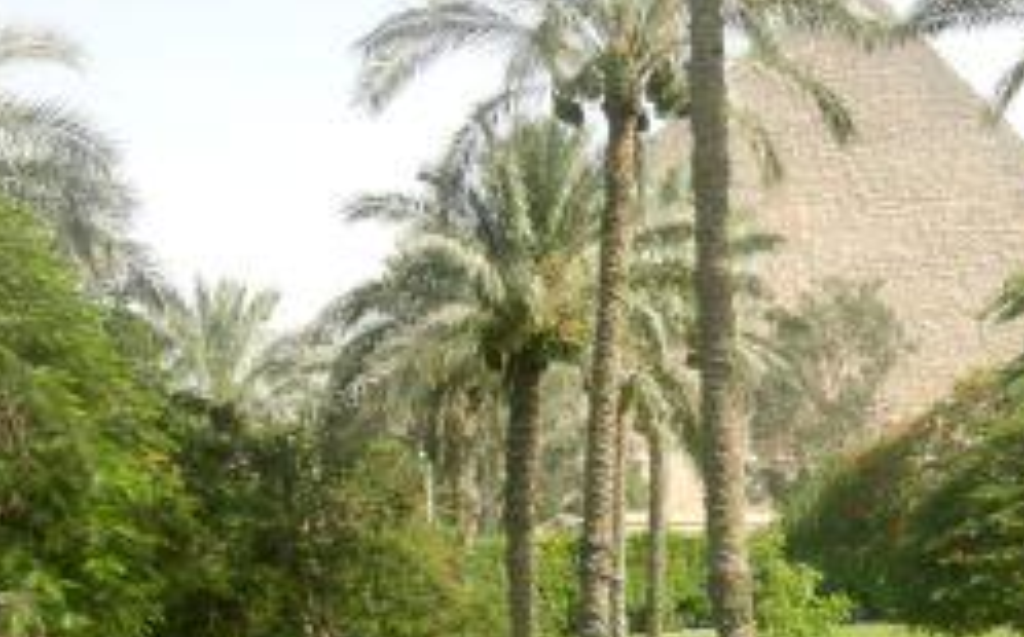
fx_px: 2342
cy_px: 222
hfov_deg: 24.3
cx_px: 822
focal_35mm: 84
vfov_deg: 15.5
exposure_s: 1/179
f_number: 6.5
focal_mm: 9.1
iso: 64
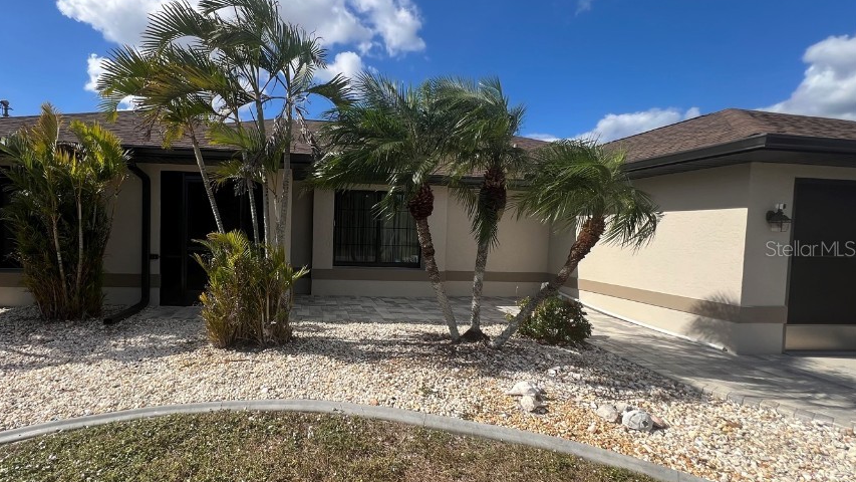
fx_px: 386
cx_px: 346
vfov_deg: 63.9
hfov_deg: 94.8
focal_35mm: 17
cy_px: 248
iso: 32
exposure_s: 1/1085
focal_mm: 1.57
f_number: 1.8
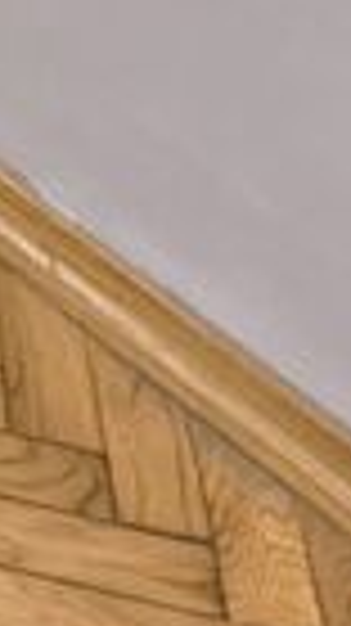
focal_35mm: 185
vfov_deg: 10.7
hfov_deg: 5.4
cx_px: -1233
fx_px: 3067
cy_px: -621
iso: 159
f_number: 1.8
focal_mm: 5.56
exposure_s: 1/100
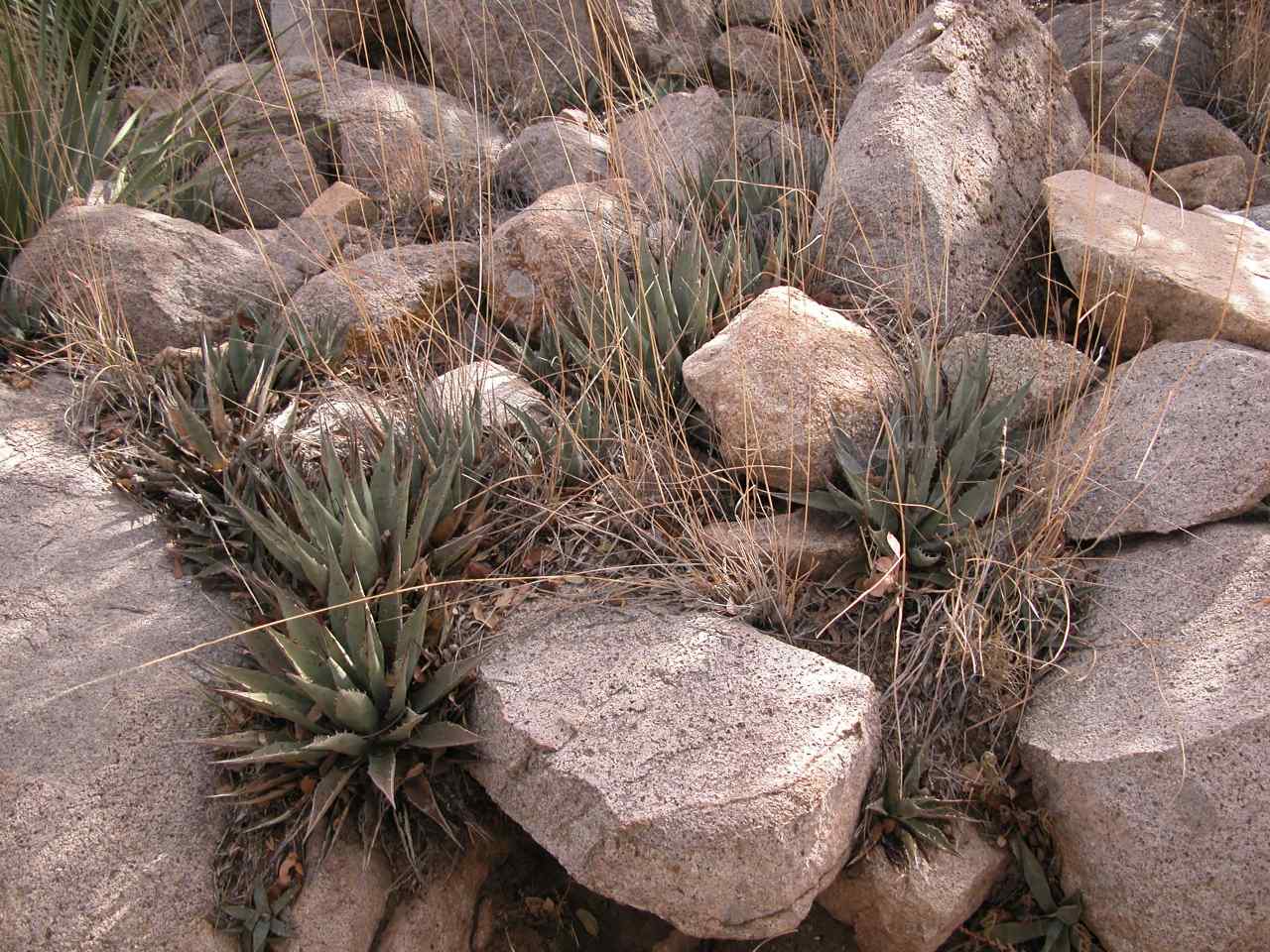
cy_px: 476
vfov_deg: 40.7
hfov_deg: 52.6
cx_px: 635
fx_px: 1284
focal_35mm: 35
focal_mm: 8.9
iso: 100
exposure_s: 1/105
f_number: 2.8
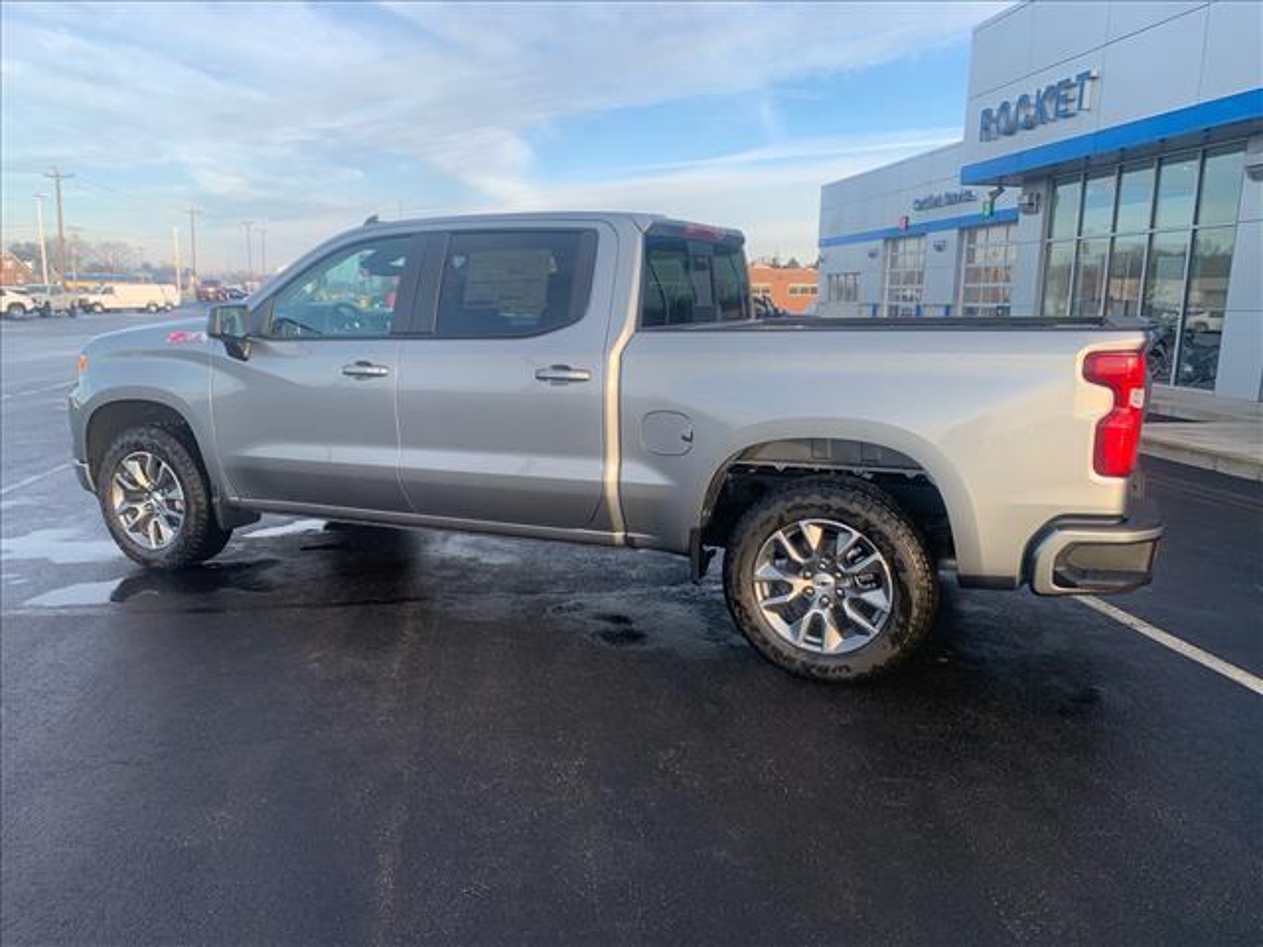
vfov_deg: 53.1
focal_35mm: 26
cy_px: 474
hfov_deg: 67.3
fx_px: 949
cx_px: 632
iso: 25
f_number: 1.8
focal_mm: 4.25
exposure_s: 1/384
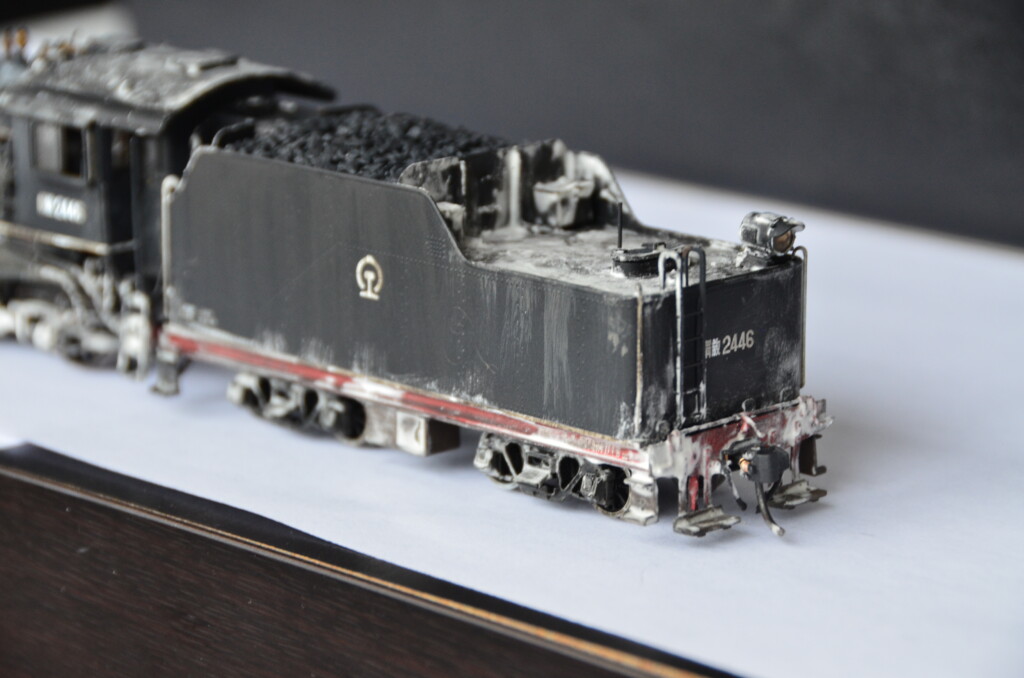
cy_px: 339
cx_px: 512
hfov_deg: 13.1
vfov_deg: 8.7
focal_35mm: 158
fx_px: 4470
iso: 800
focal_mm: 105
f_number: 7.1
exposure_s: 1/30
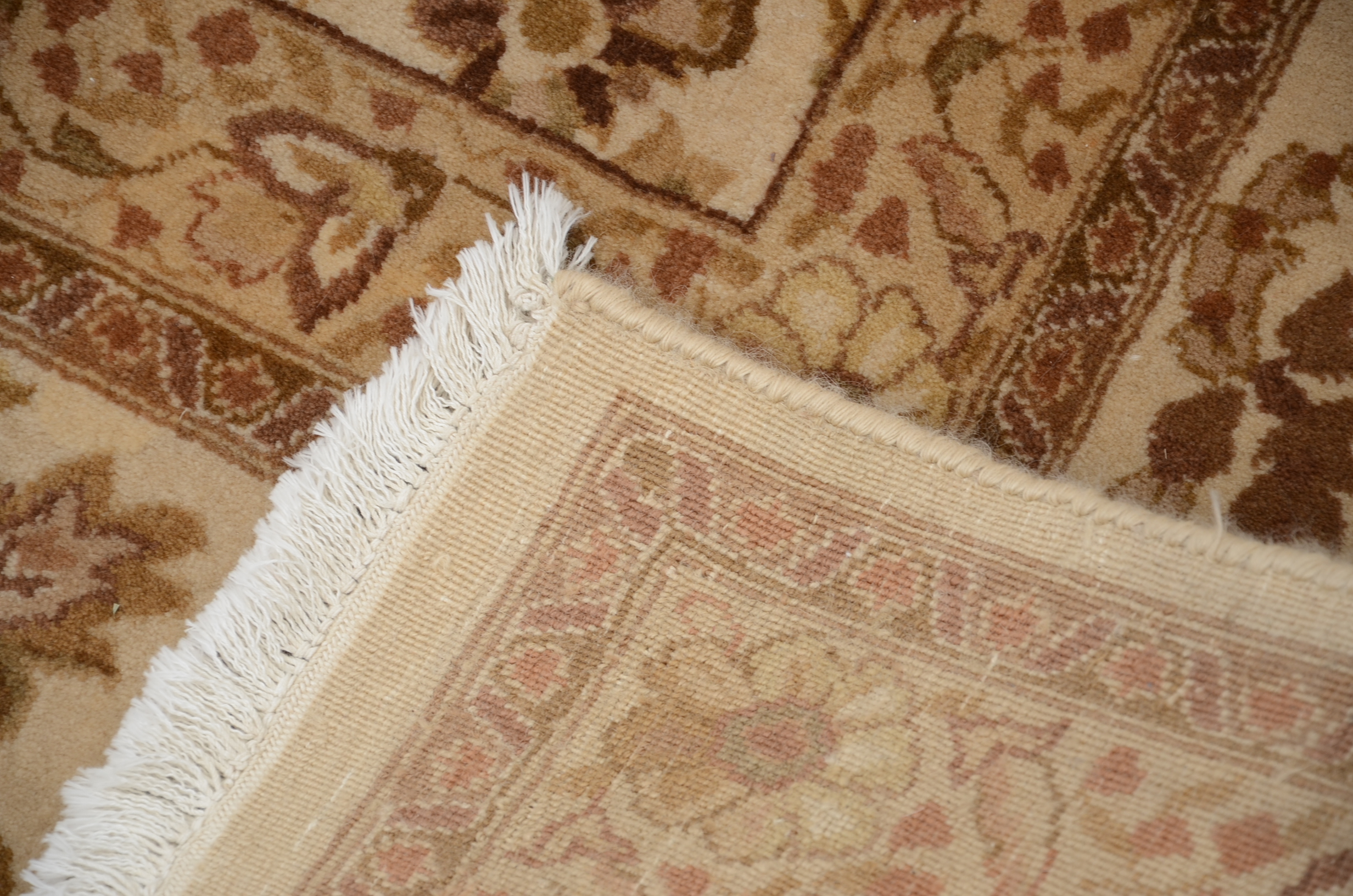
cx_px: 676
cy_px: 448
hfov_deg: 13.1
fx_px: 5907
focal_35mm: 158
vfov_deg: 8.7
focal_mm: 105
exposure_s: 1/60
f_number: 5.6
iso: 200
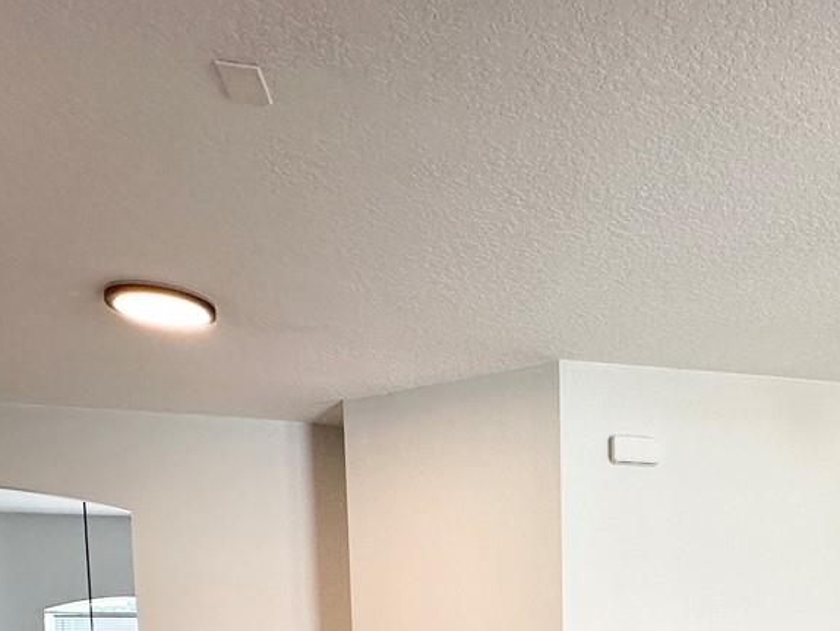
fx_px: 947
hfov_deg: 44.9
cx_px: 701
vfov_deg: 31.5
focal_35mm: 39
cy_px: 736
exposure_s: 1/100
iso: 125
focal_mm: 2.22
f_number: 2.2
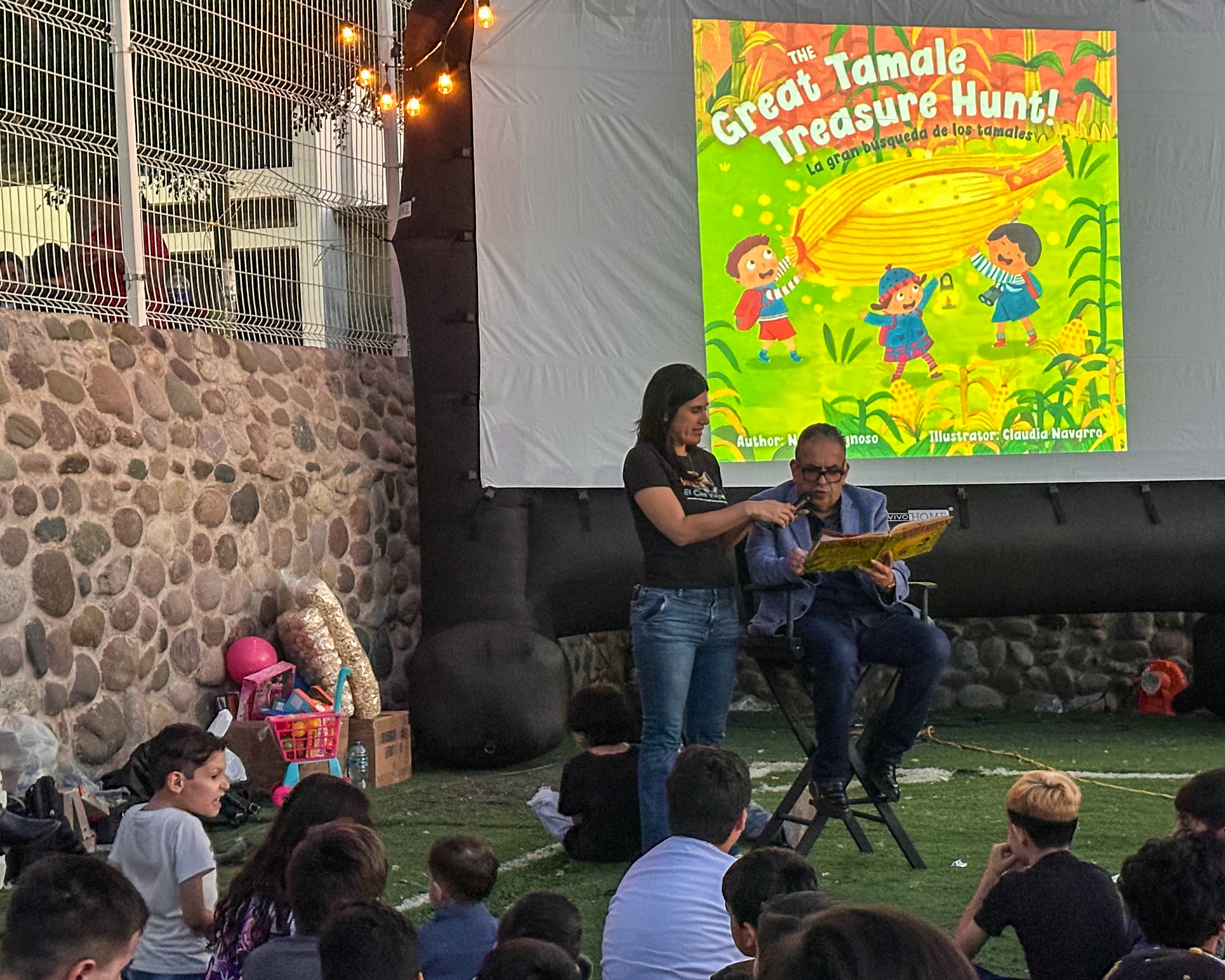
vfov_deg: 22.7
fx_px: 2429
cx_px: 746
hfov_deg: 28.2
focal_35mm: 67
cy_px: 646
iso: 640
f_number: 1.78
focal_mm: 6.86
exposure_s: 1/30
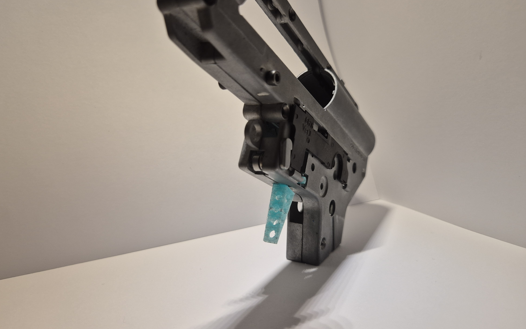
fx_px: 358
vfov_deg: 49.3
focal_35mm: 25
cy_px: 156
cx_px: 258
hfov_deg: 72.5
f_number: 1.8
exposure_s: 1/180
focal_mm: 5.4
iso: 125
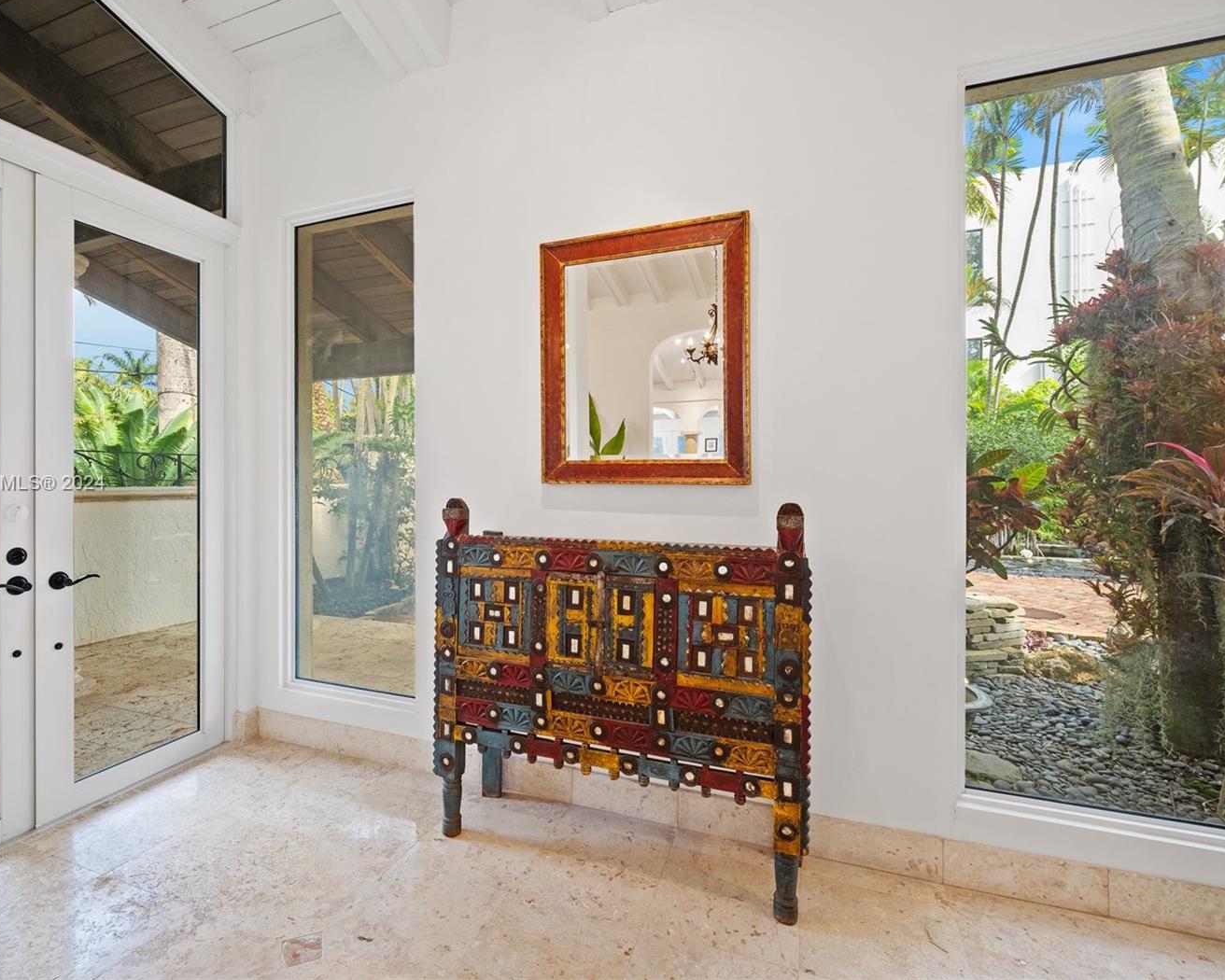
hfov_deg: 92.8
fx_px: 580
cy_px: 485
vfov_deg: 80.4
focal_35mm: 16
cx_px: 554
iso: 200
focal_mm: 14
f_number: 8
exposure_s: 1/3
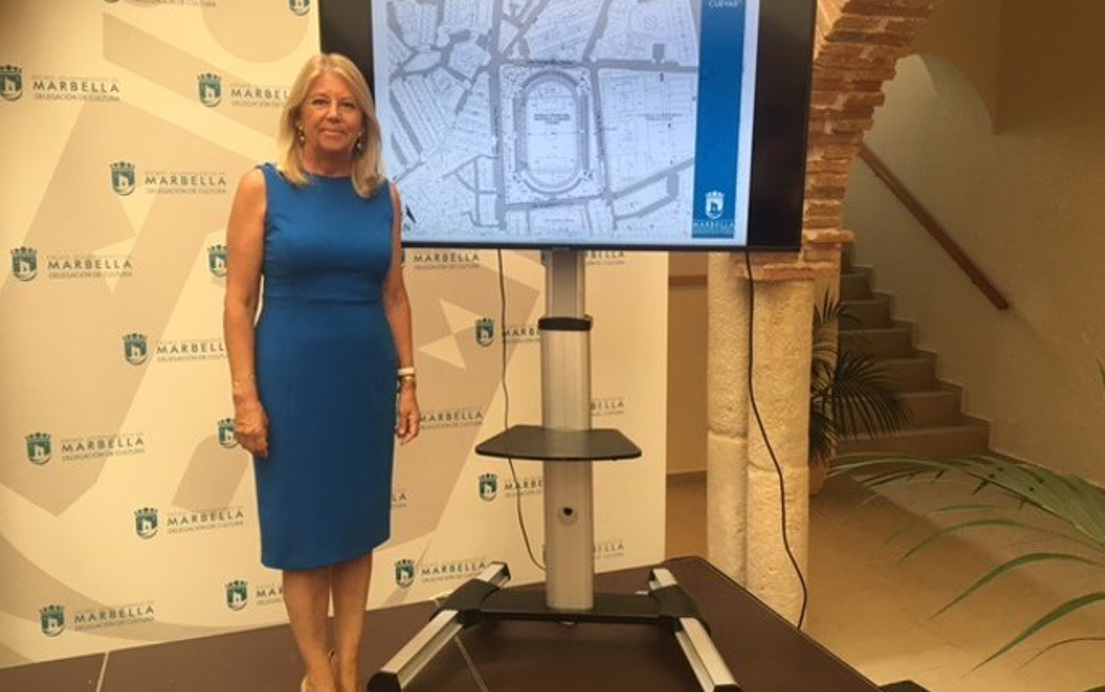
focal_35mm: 31
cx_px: 556
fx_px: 934
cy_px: 331
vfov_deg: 40.6
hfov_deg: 61.2
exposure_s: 1/33
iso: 50
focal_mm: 4.15
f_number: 2.2
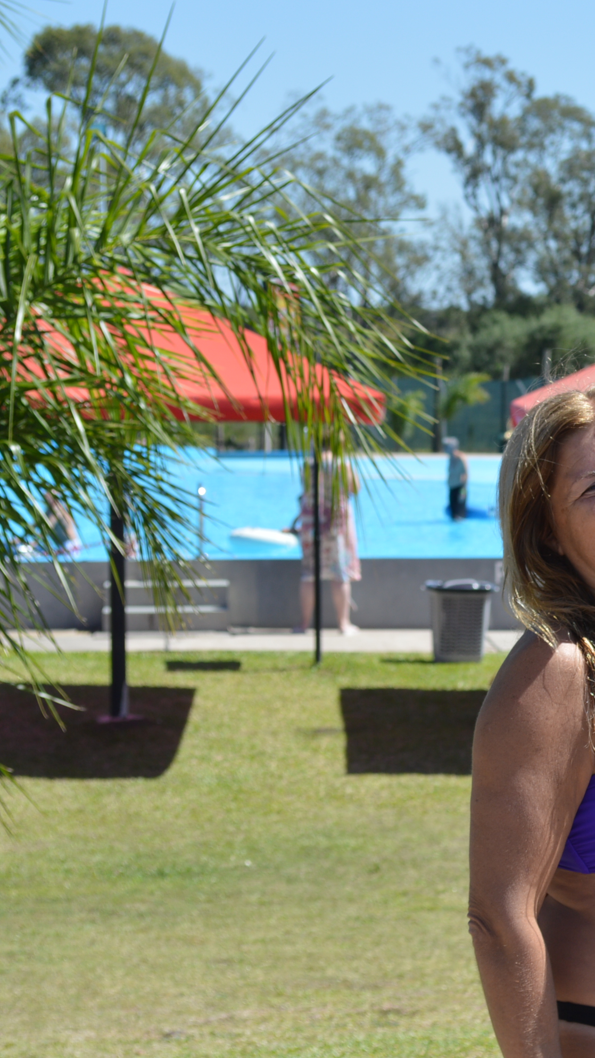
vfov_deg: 18.8
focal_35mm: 114
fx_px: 3198
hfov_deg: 10.4
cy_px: 527
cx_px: 733
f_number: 8
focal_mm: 48
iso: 100
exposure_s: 1/250
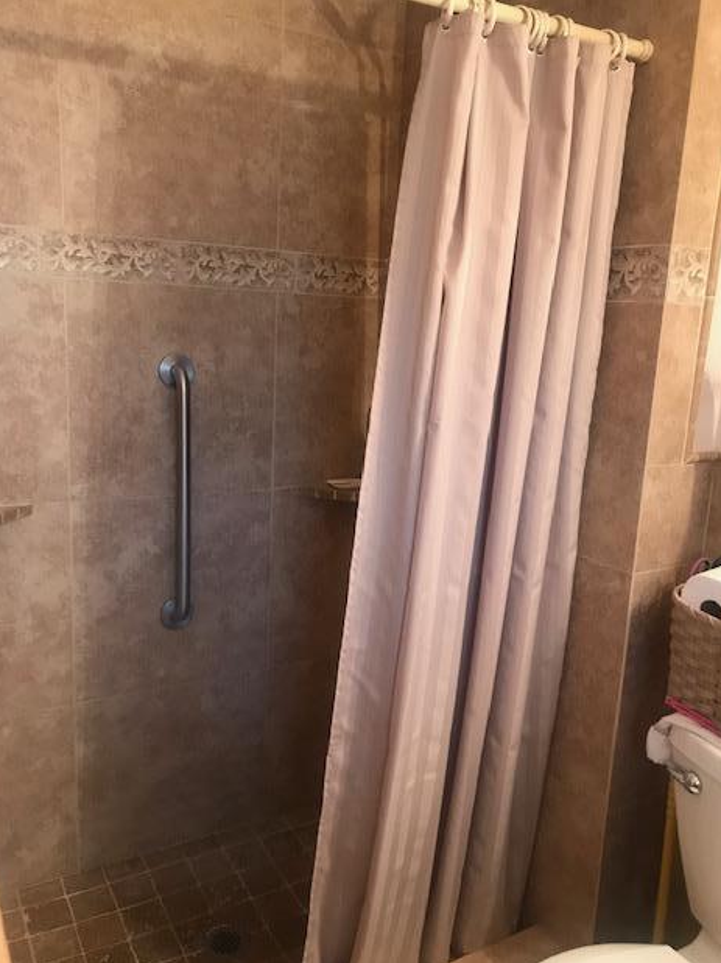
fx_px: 806
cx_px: 363
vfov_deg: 61.7
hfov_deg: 48.2
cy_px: 496
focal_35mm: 29
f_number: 1.8
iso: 80
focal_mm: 3.99
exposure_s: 1/15
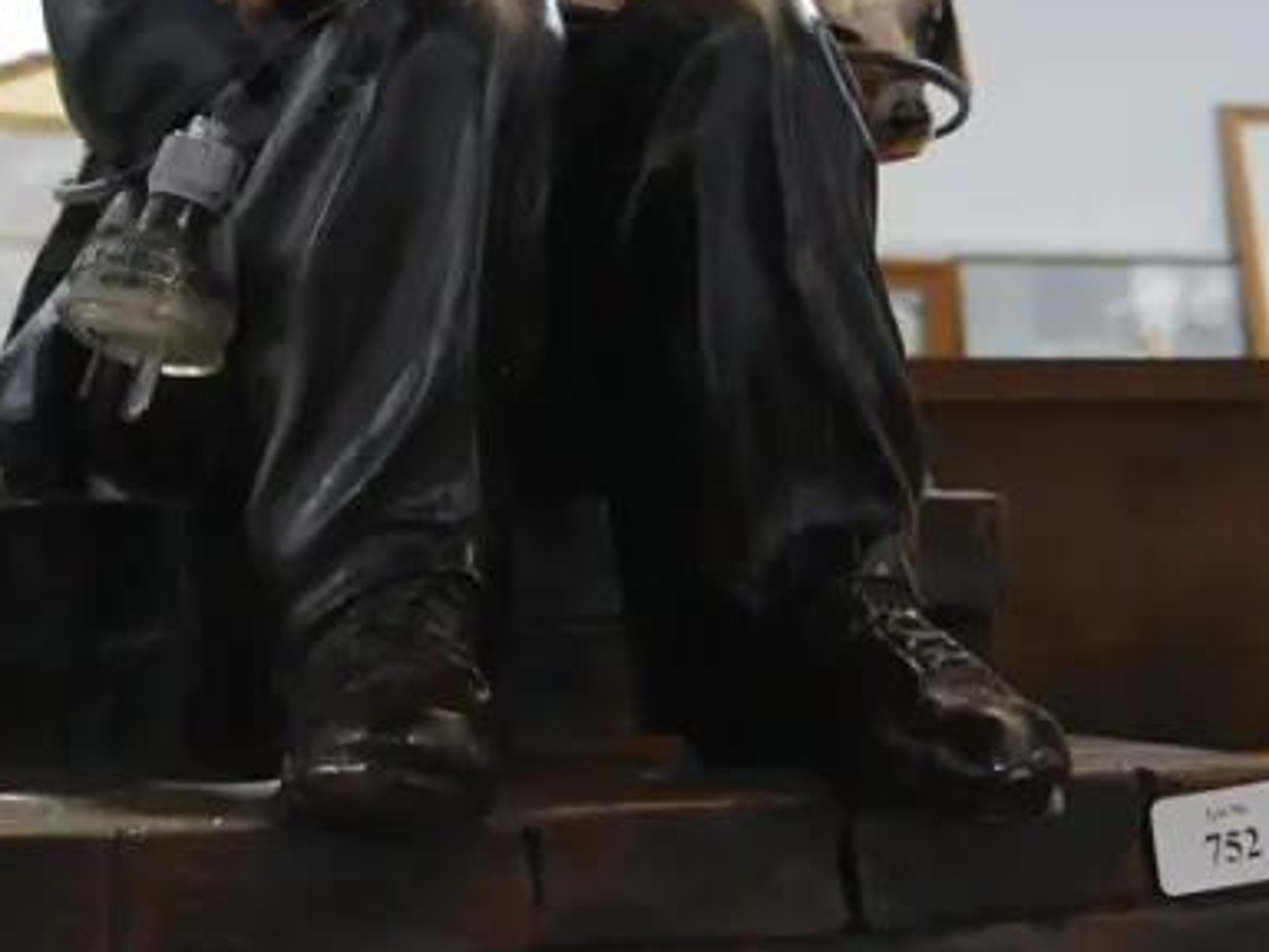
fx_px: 2933
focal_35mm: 80
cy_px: -18
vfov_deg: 17.9
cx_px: 334
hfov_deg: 24.2
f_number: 4
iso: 640
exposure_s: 1/60
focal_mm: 15
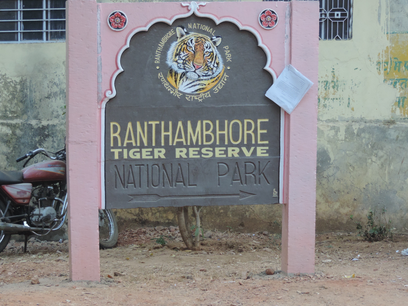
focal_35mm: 135
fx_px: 1591
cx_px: 204
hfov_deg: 14.6
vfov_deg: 11.0
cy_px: 153
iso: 400
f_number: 4.3
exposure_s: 1/100
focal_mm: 24
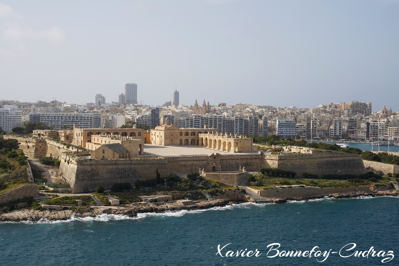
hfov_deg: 31.4
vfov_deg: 21.2
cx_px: 200
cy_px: 133
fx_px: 709
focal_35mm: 64
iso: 100
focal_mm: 64
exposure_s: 1/320
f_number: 9
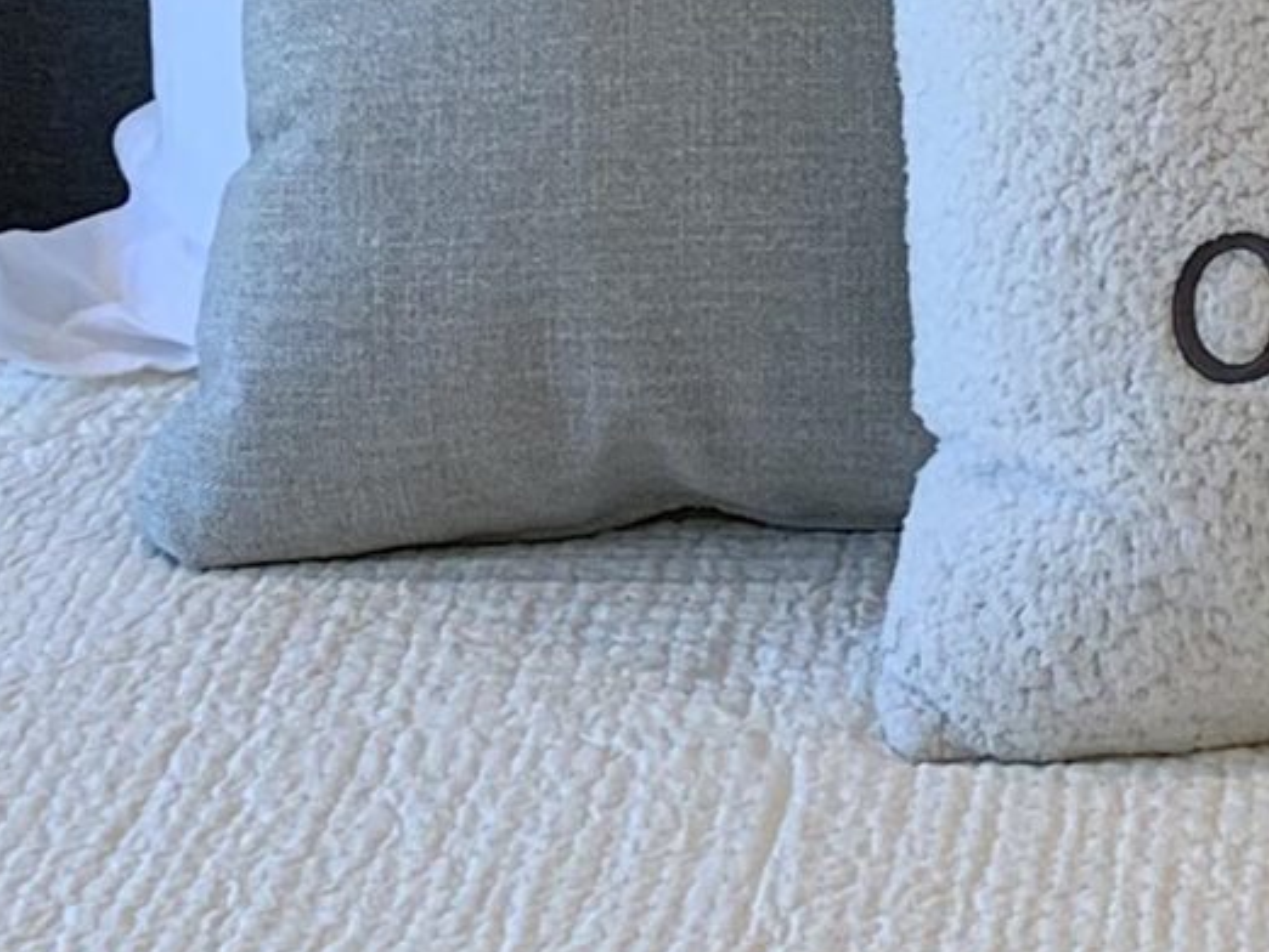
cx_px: 1388
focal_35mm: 153
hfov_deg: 12.7
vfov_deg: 9.1
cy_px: -959
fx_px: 5611
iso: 50
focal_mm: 4.25
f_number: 1.8
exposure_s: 1/120
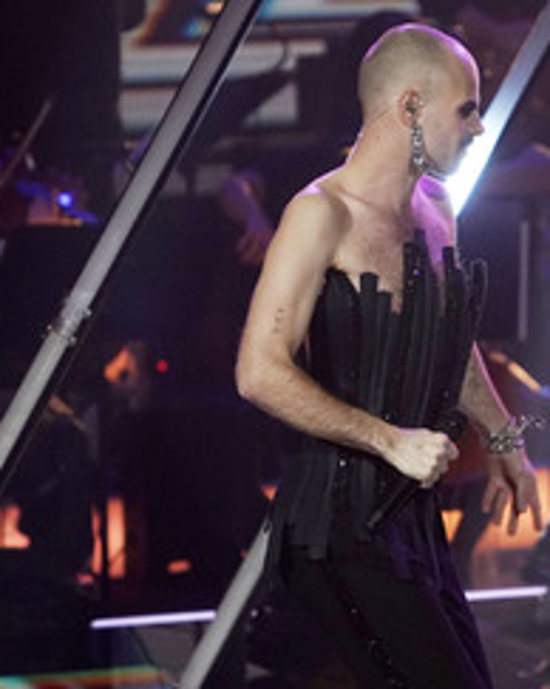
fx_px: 12753
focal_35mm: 626
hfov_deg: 2.5
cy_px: 357
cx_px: 554
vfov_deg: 3.1
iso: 4000
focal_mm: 359
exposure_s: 1/320
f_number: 6.3
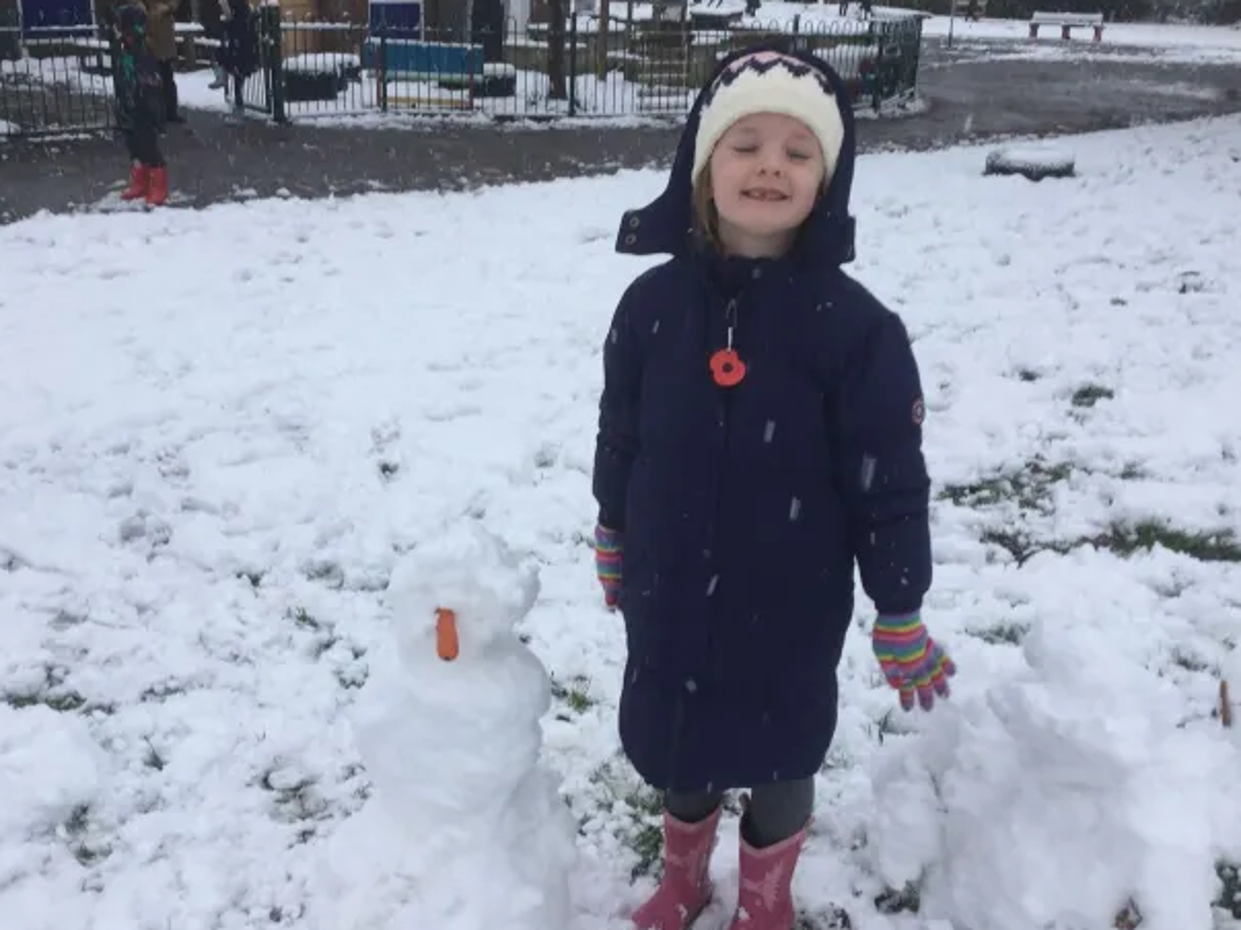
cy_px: 504
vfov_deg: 38.6
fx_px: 1326
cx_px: 607
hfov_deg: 50.1
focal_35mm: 37
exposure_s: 1/122
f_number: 2.4
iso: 25
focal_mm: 3.3
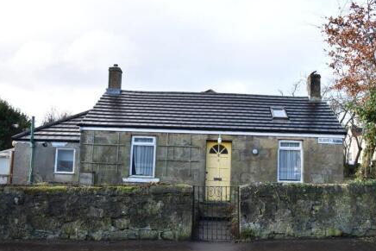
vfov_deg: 36.9
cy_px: 125
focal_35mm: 36
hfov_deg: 53.1
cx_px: 203
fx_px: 376
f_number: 5
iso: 100
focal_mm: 22
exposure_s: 1/80
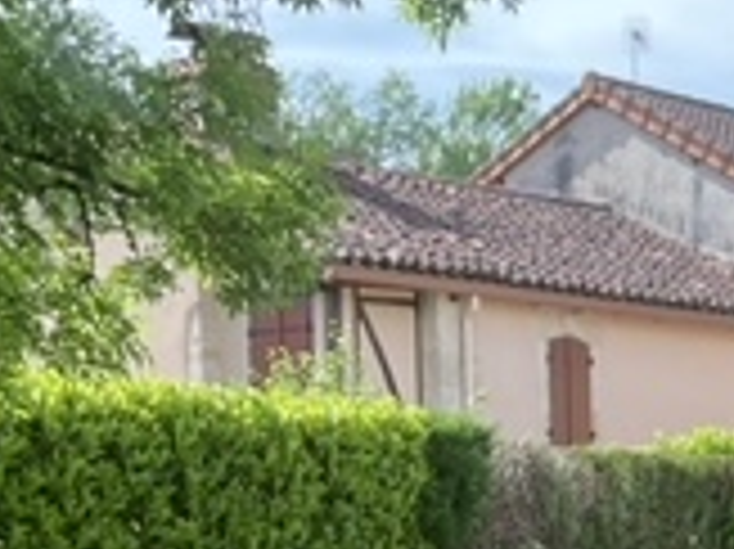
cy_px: 958
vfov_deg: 12.0
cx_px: 725
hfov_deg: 16.9
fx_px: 2415
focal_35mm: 114
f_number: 1.8
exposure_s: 1/378
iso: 16
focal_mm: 3
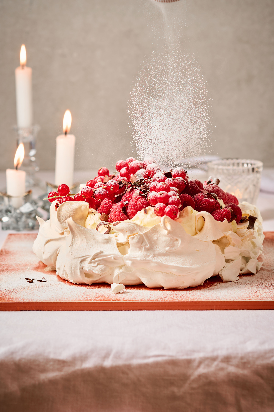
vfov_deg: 23.9
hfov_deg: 16.1
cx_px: 137
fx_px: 972
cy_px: 206
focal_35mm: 85
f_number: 7.1
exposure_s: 1/15
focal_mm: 85
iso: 100
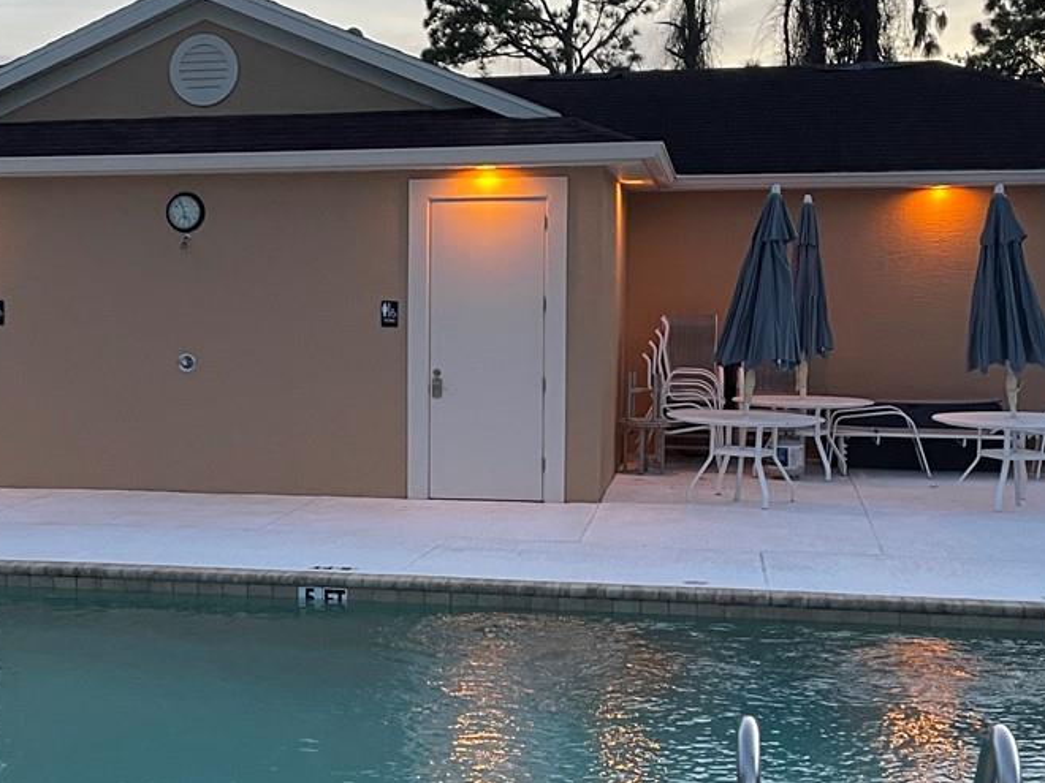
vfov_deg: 23.3
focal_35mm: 63
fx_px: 1902
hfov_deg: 30.0
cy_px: 397
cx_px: 204
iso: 125
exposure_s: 1/79
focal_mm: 4.2
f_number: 1.6
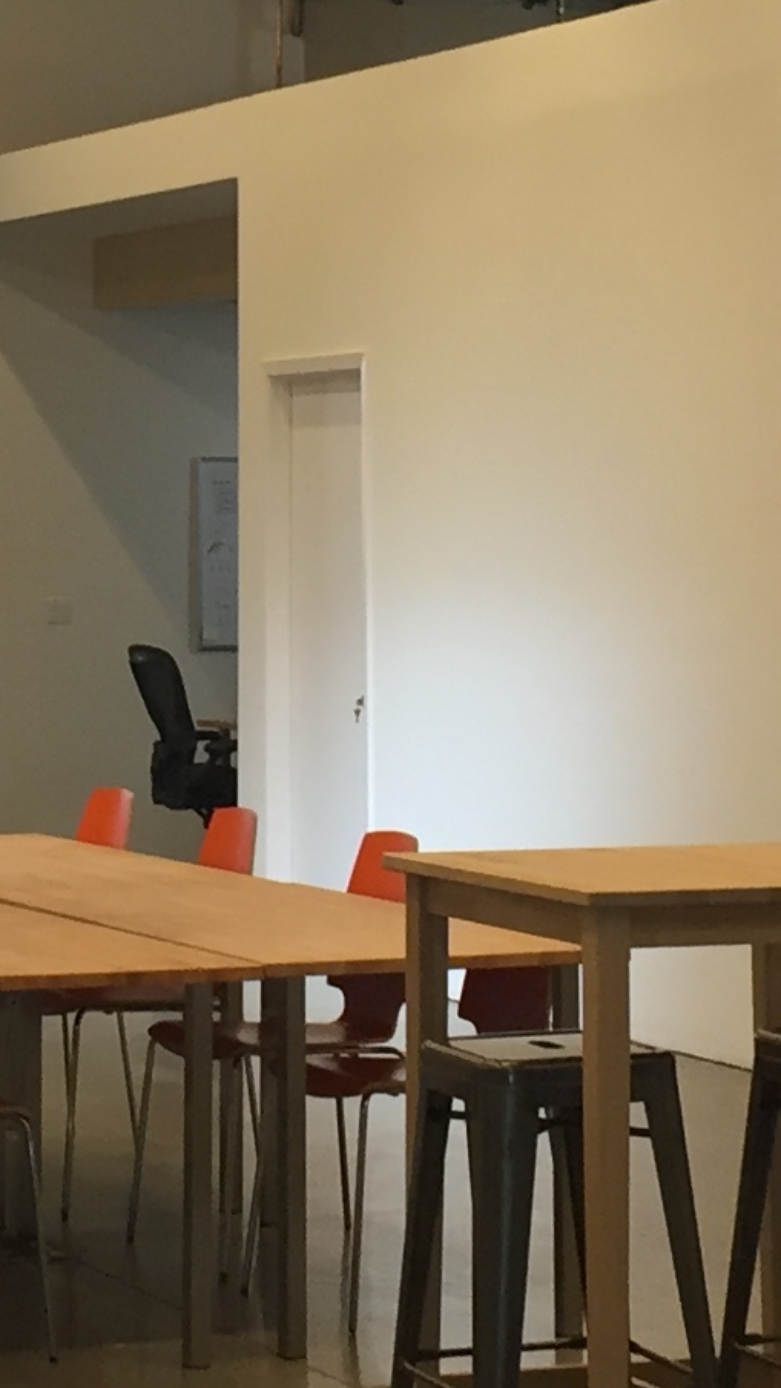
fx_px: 4197
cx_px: 81
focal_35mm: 114
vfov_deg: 18.5
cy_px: 189
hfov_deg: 10.6
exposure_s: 1/40
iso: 40
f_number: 2.2
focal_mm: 4.15
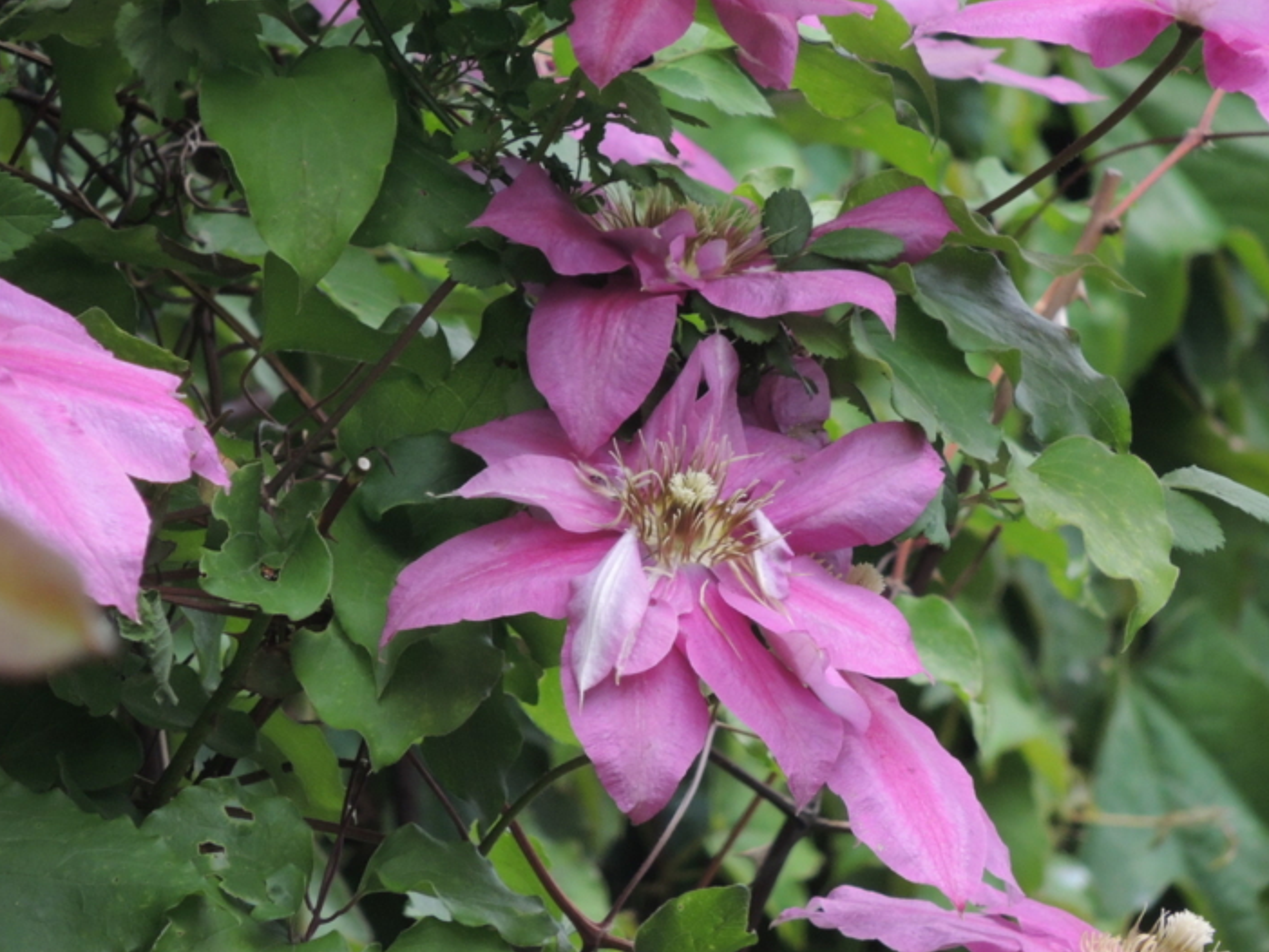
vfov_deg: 1.3
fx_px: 41835
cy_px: 456
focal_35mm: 1141
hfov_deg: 1.7
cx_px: 657
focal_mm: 180
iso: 400
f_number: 5.9
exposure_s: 1/250
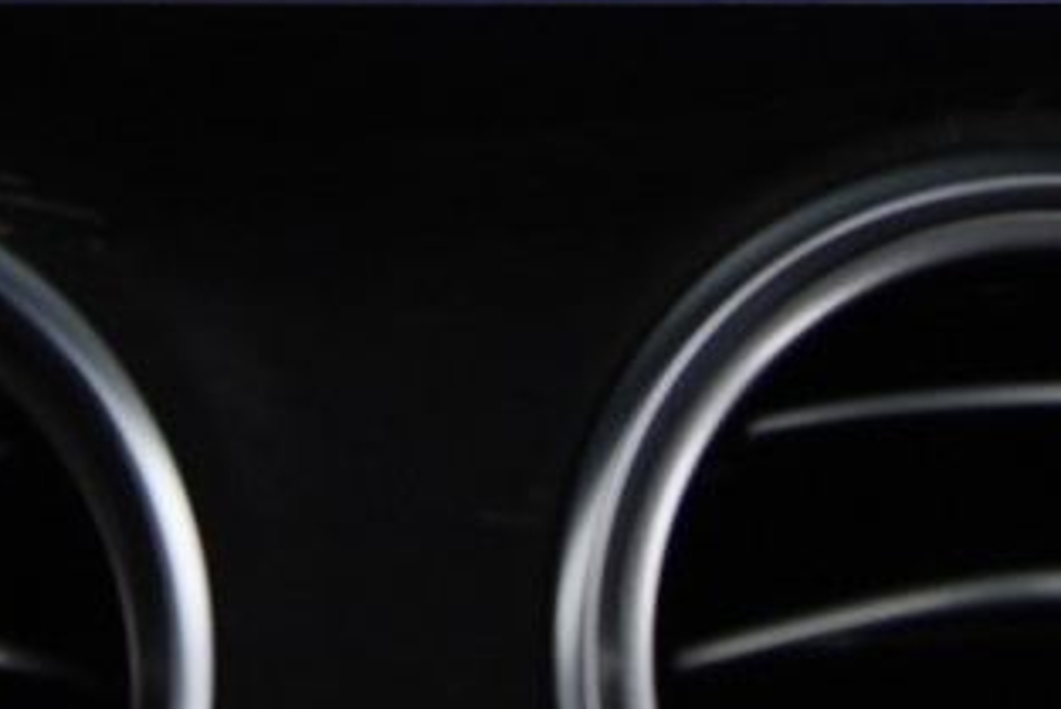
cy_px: -930
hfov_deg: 11.7
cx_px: 369
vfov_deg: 7.4
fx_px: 5189
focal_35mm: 176
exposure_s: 1/60
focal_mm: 34
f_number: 4
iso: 4000
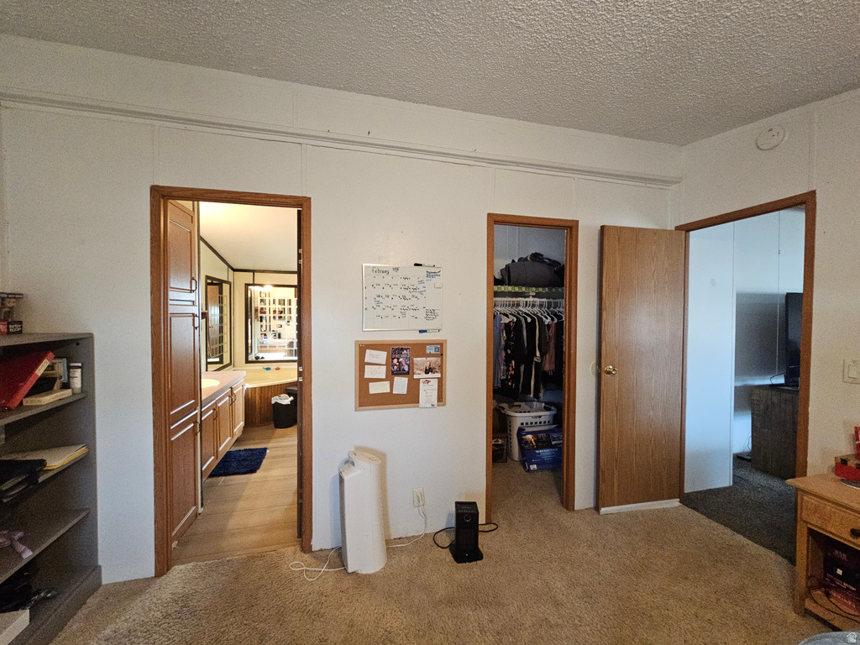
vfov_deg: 89.9
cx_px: 430
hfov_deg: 106.2
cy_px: 322
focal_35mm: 13
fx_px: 323
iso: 500
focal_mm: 2.2
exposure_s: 1/100
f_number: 2.2
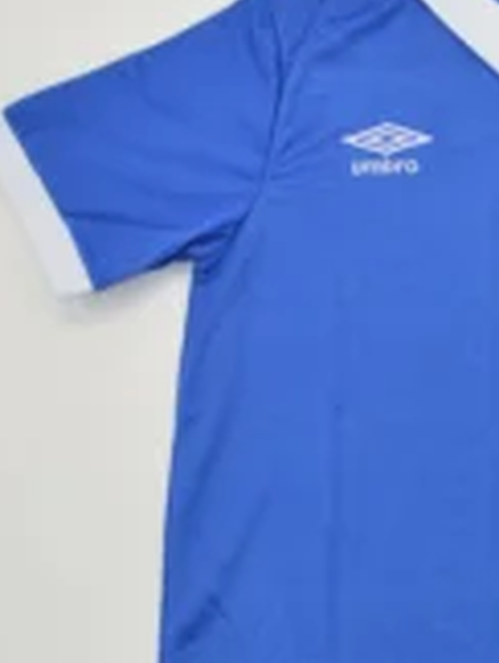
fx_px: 1539
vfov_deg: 24.2
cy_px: 434
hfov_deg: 17.8
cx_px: 544
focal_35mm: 80
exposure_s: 1/200
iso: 400
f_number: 7.1
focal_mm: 21
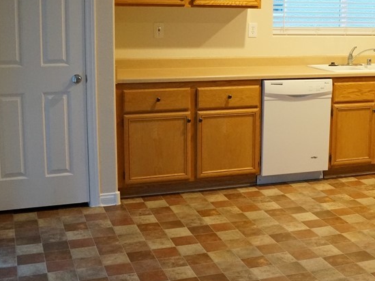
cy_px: 87
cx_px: 301
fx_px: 617
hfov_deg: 32.8
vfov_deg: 25.5
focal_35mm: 57
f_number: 3.2
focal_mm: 20
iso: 3200
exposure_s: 1/60
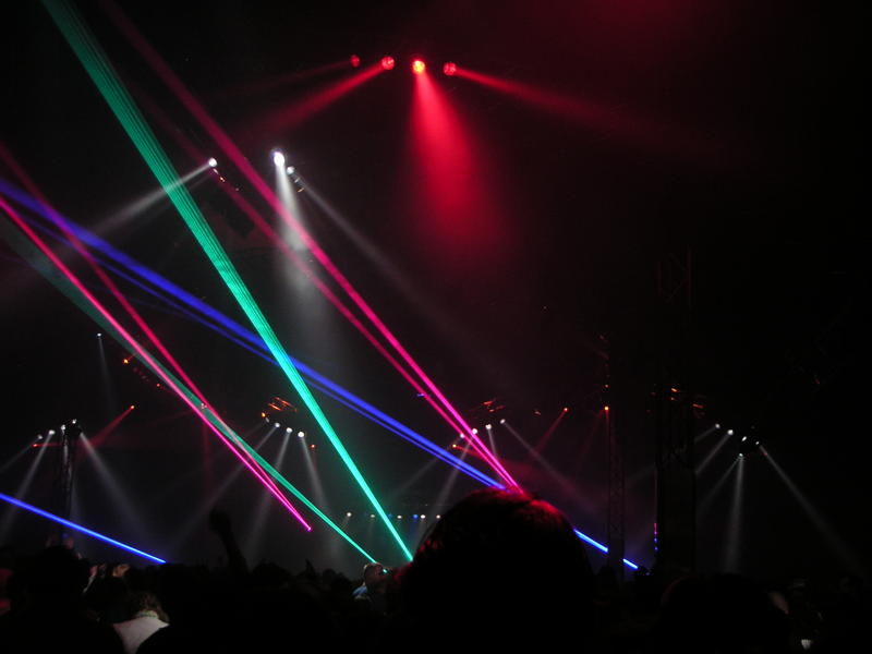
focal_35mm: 40
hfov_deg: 46.8
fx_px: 1008
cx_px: 436
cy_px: 327
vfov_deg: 36.0
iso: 100
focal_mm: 6.3
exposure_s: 1/15
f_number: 2.8
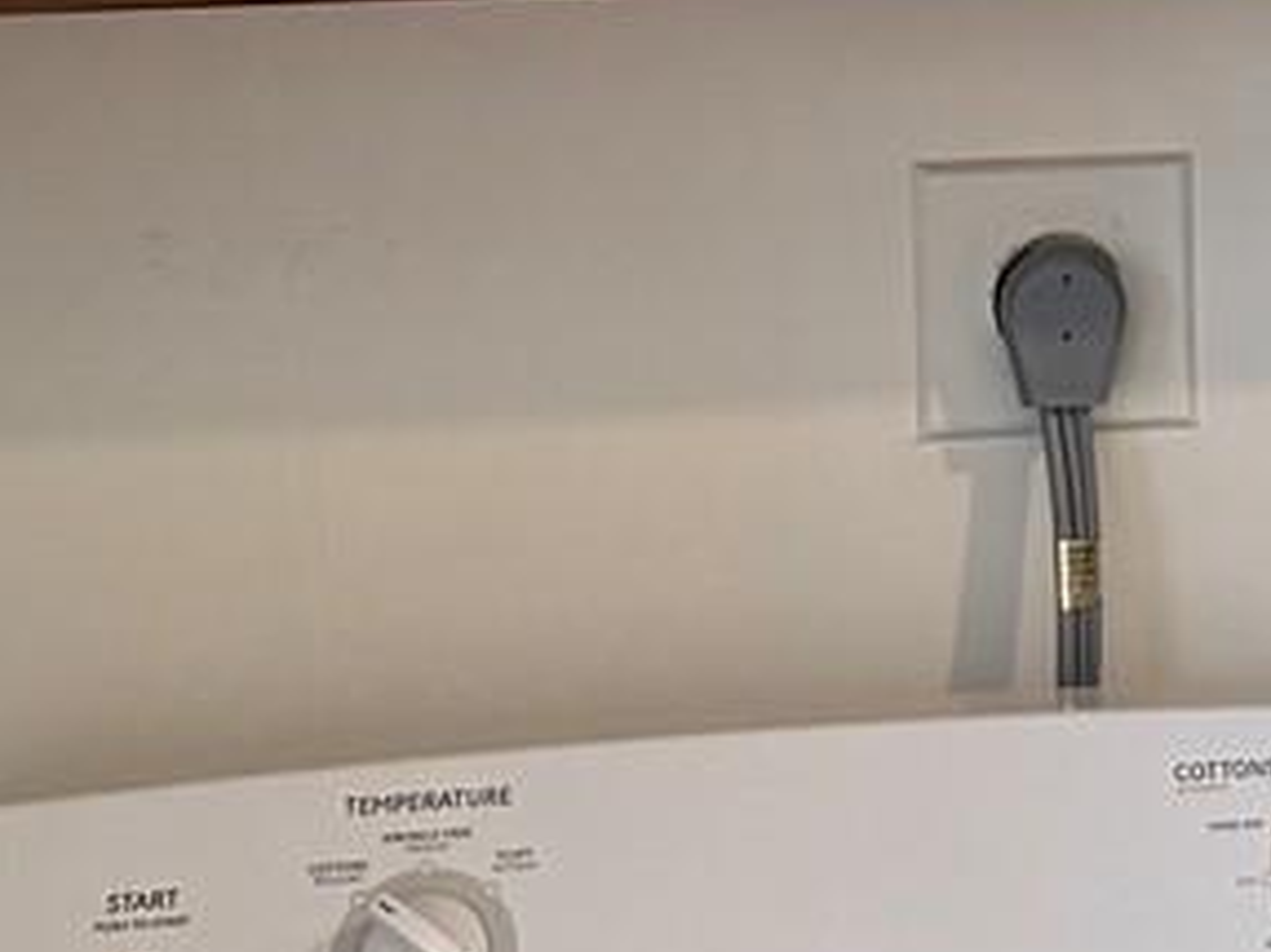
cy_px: -221
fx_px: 4918
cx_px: 1732
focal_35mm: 134
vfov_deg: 10.8
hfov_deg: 14.0
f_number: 1.78
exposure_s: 1/120
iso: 200
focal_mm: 6.76
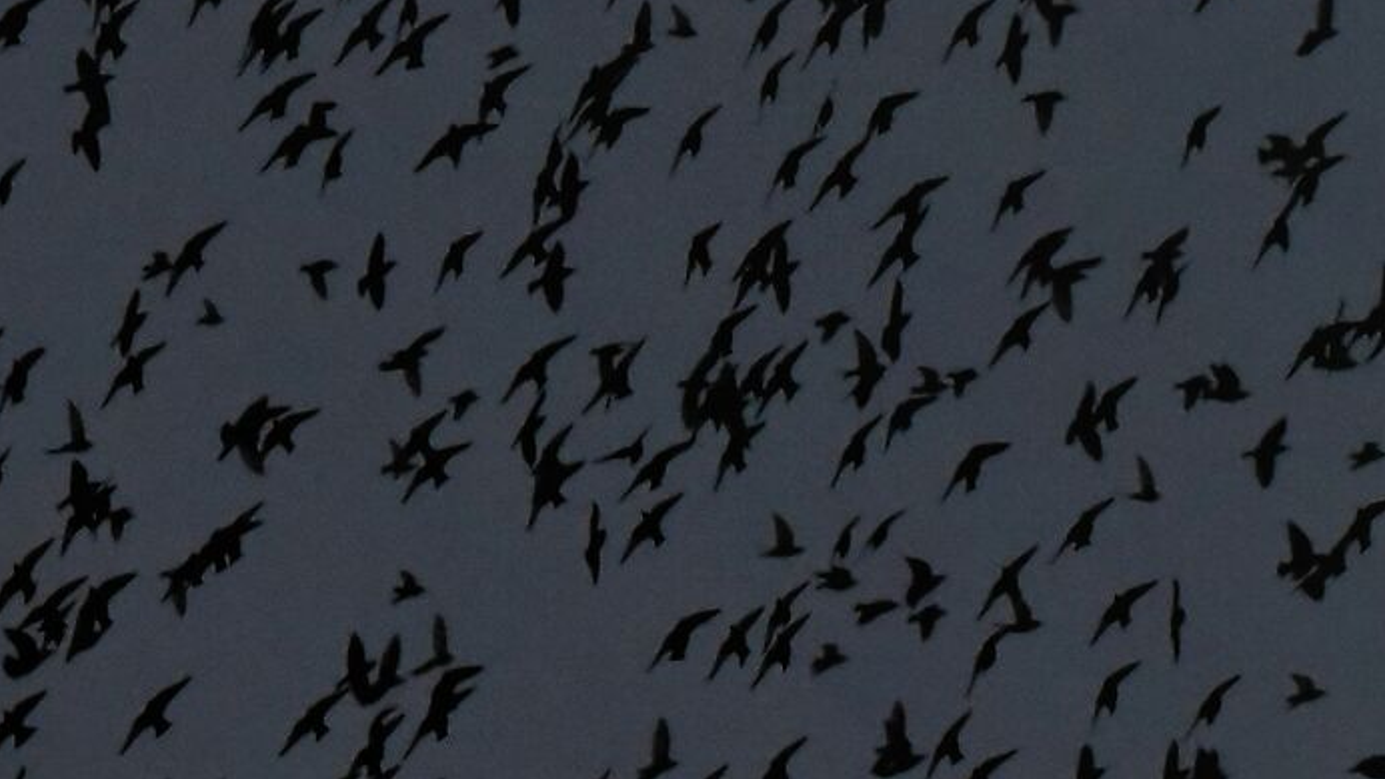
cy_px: 879
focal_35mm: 1018
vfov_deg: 1.2
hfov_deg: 2.1
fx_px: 37380
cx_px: -372
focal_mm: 280
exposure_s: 1/1600
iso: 4500
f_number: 8
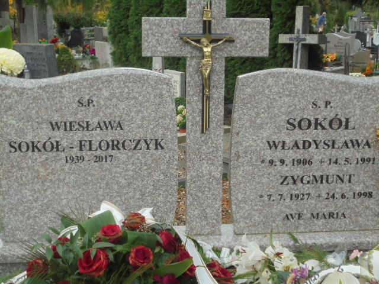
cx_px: 190
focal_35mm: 49
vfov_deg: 29.7
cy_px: 142
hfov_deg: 38.9
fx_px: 536
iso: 100
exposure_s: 1/125
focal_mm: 8.9
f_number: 4.8
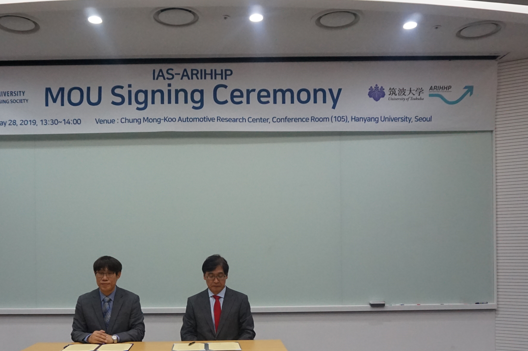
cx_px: 224
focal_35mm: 37
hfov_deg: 51.7
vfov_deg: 35.3
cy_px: 250
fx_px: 542
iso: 2000
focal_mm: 16
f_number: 4
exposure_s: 1/250
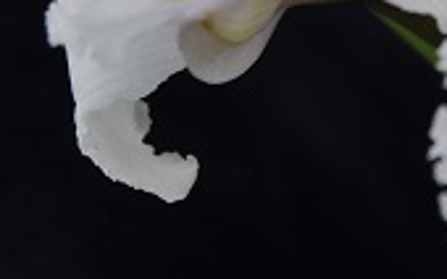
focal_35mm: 350
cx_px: 705
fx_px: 4258
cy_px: -116
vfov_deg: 3.7
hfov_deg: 5.9
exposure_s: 1/160
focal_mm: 65
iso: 200
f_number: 8
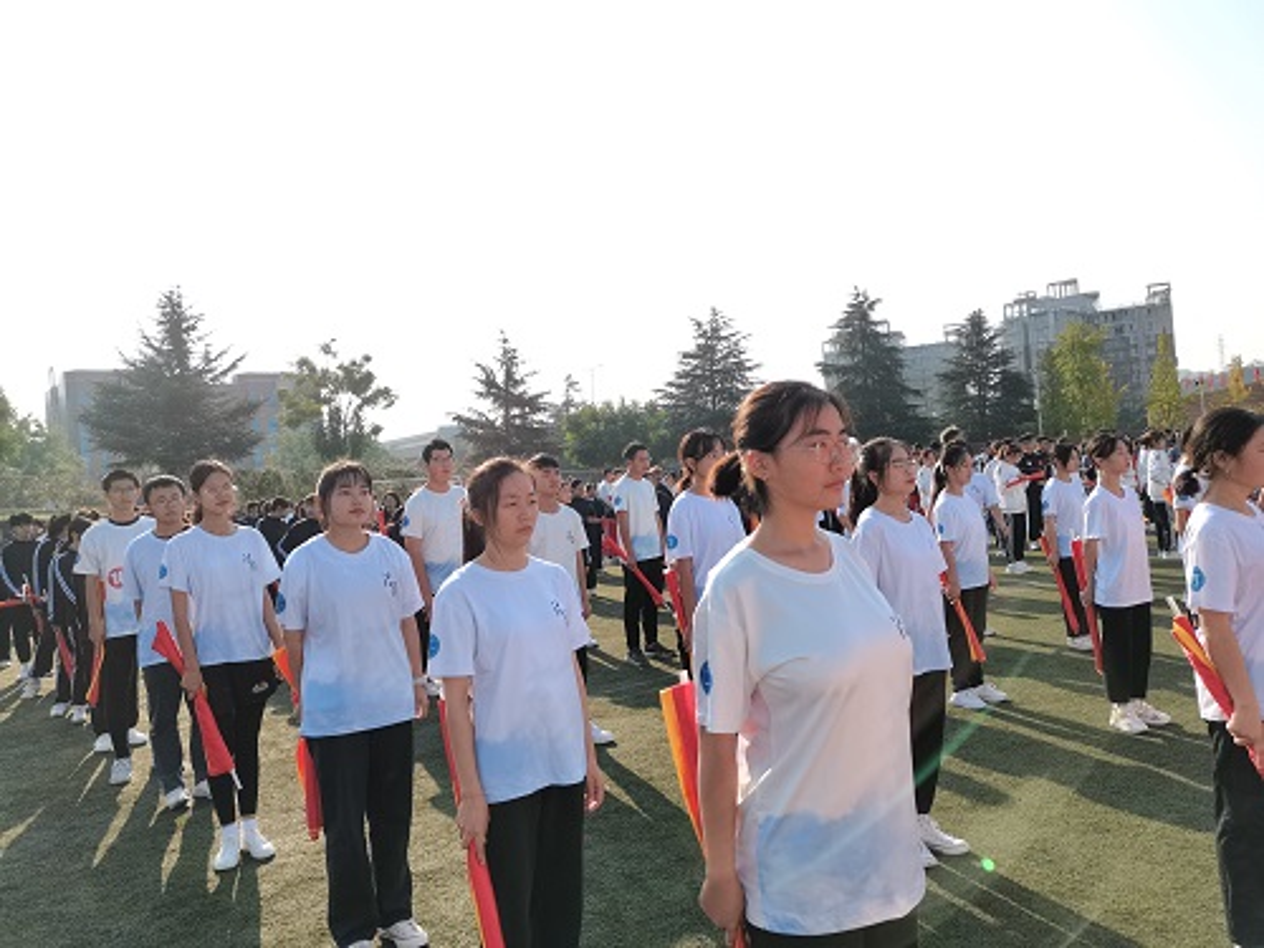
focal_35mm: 26
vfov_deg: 53.1
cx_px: 632
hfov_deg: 67.3
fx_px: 949
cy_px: 474
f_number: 1.8
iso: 50
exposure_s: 1/1014
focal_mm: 5.58
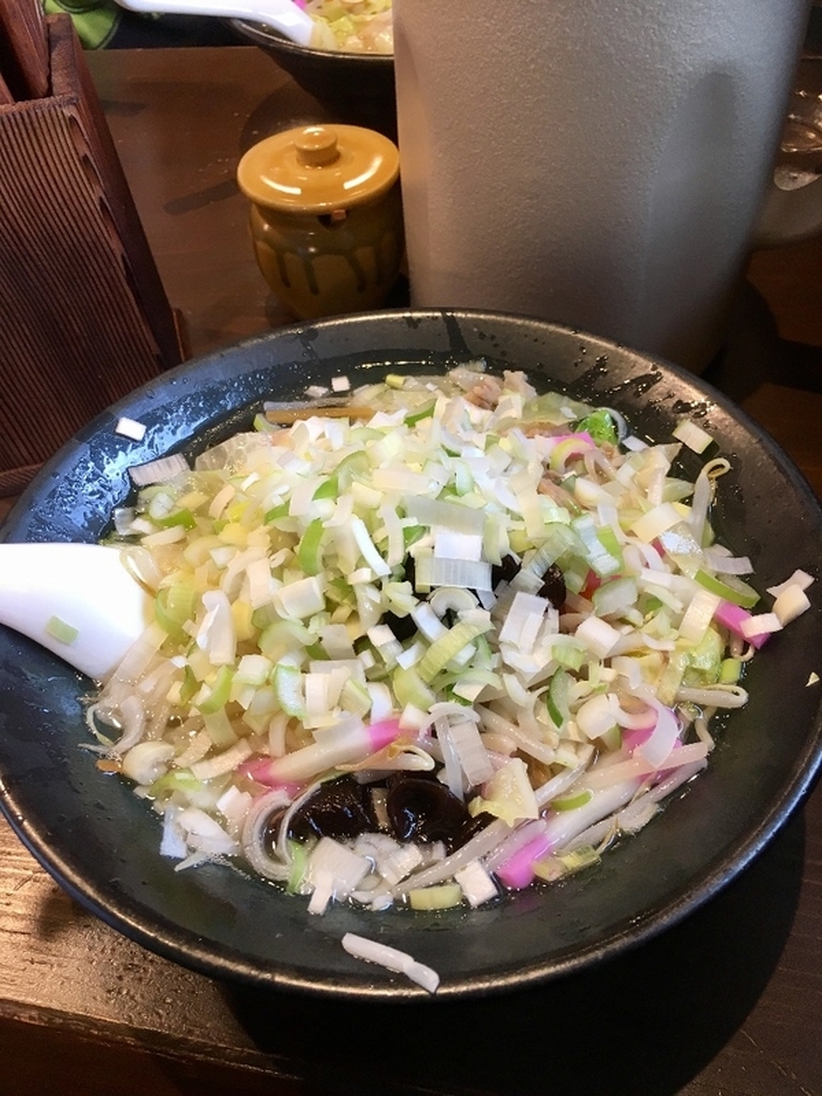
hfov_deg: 48.2
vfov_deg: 61.7
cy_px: 548
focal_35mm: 29
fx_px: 918
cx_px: 411
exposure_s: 1/30
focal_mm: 4.15
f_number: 2.2
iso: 50
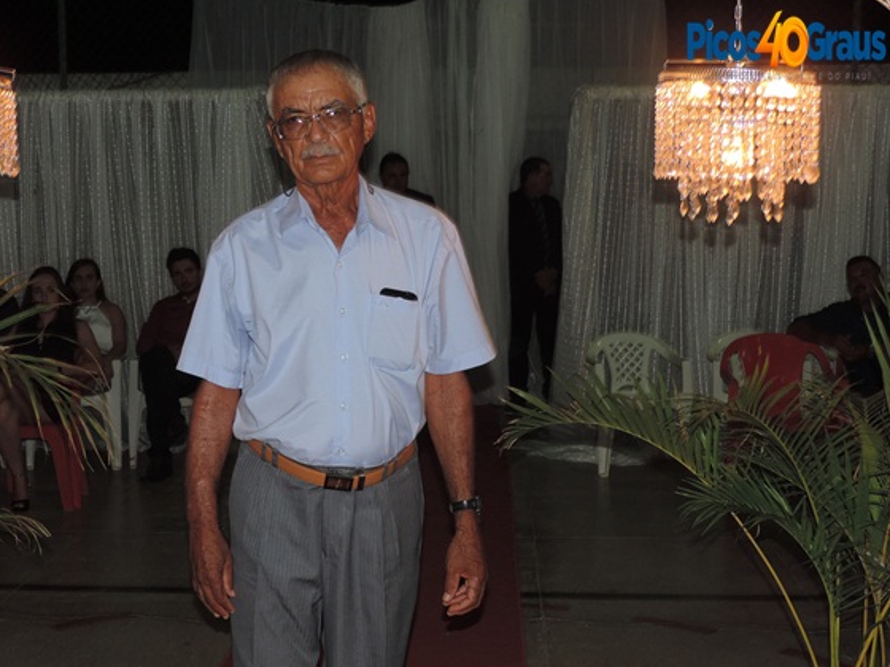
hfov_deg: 32.6
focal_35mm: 59
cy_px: 406
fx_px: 1517
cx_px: 350
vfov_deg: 24.8
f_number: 3.5
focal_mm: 8.3
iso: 200
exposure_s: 1/30
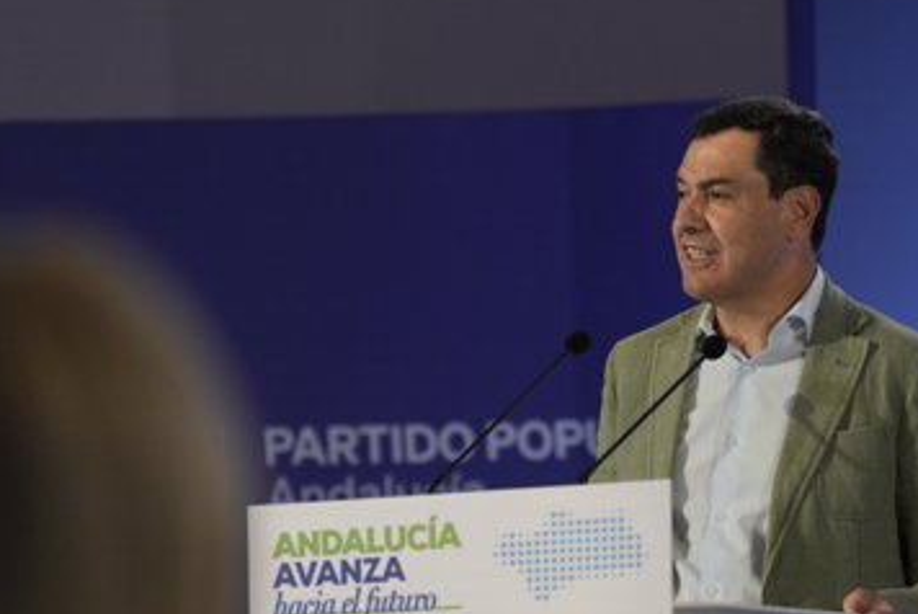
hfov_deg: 9.0
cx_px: 578
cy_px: 473
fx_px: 5844
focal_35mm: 229
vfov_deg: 6.0
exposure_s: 1/1600
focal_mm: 118
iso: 2000
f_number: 2.8
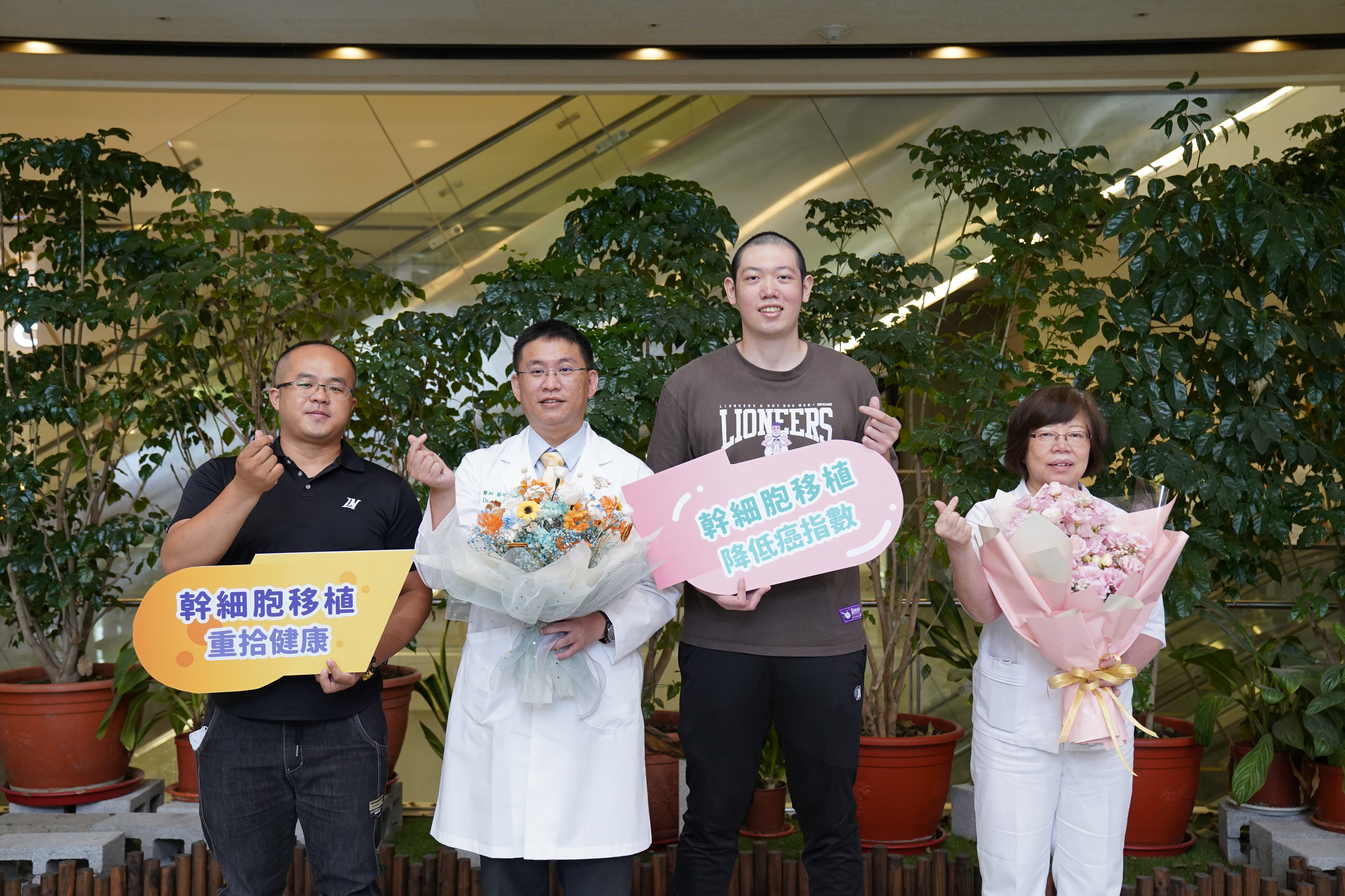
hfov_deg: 47.4
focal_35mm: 41
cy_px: 448
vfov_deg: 32.6
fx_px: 1532
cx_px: 672
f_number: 3.5
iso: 2000
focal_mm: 41
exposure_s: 1/125
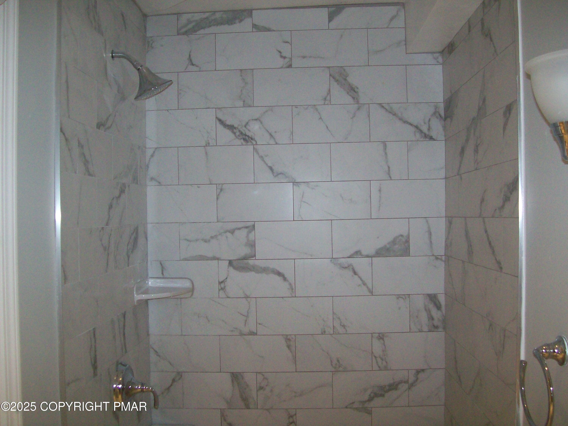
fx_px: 591
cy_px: 213
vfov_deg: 39.7
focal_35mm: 36
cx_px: 284
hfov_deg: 51.4
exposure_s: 1/64
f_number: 2.7
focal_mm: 6
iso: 200
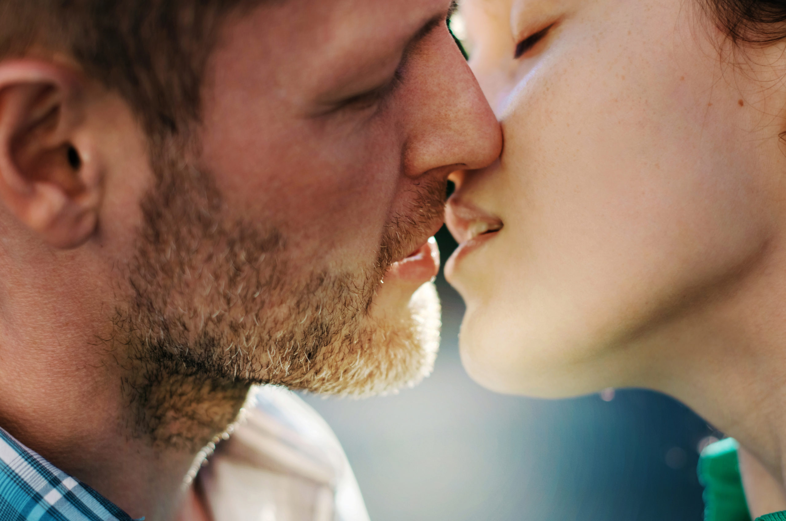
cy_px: 260
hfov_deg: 27.0
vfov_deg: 18.1
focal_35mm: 75
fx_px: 1634
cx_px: 393
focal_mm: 50
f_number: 2.2
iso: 125
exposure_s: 1/500
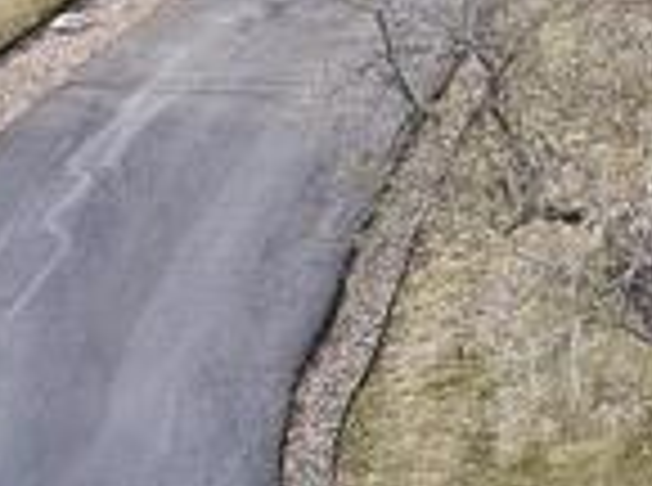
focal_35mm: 170
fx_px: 3194
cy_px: -86
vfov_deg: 8.6
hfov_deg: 10.7
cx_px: 1308
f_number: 2.8
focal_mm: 4.5
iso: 100
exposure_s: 1/180
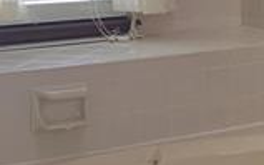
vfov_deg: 10.4
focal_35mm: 124
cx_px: 412
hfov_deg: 15.4
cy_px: -16
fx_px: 891
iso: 40
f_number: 2.2
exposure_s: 1/120
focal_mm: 4.15
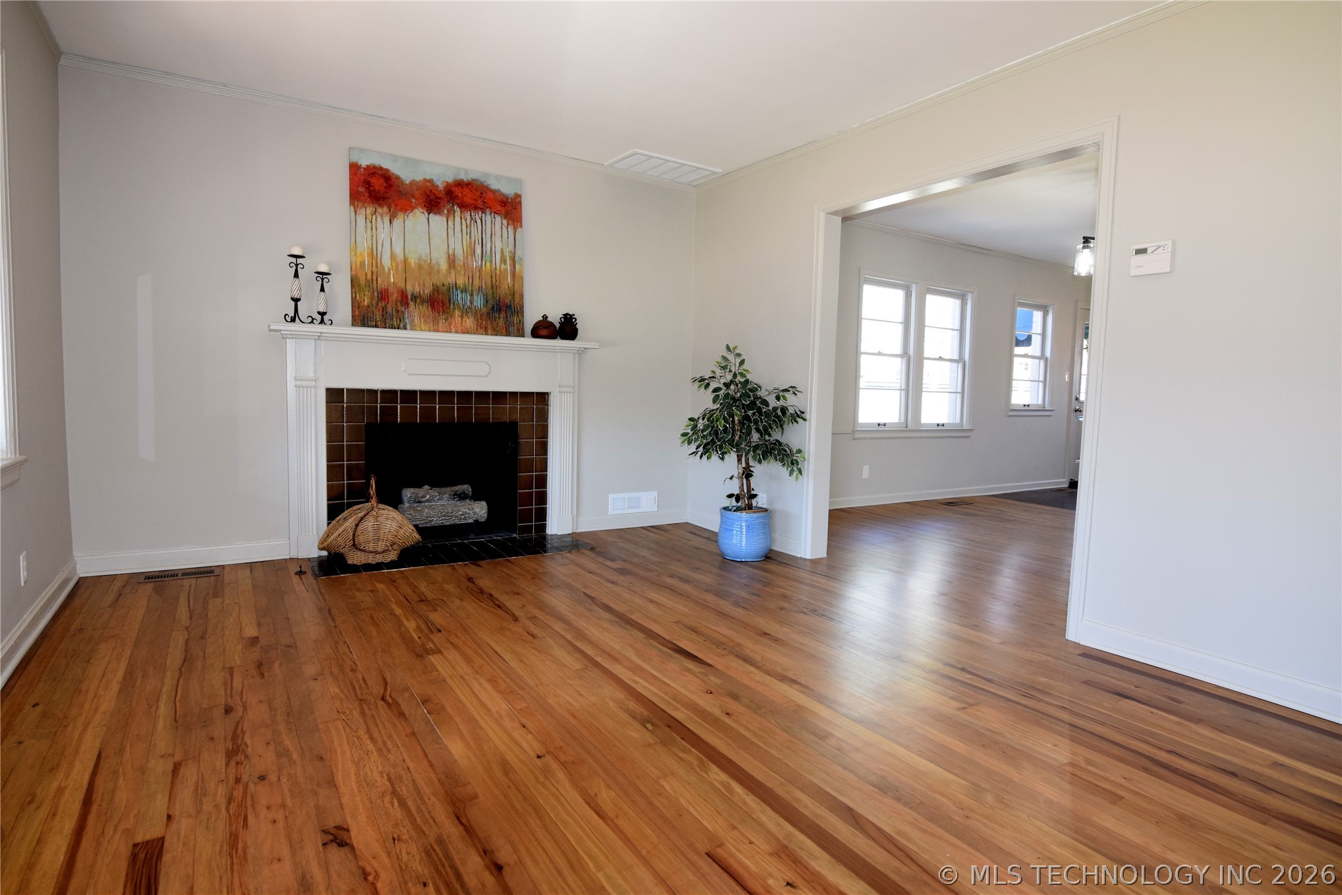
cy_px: 448
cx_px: 671
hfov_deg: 85.4
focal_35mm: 20
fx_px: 727
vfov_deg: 63.2
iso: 800
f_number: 5.6
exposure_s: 1/125
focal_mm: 13
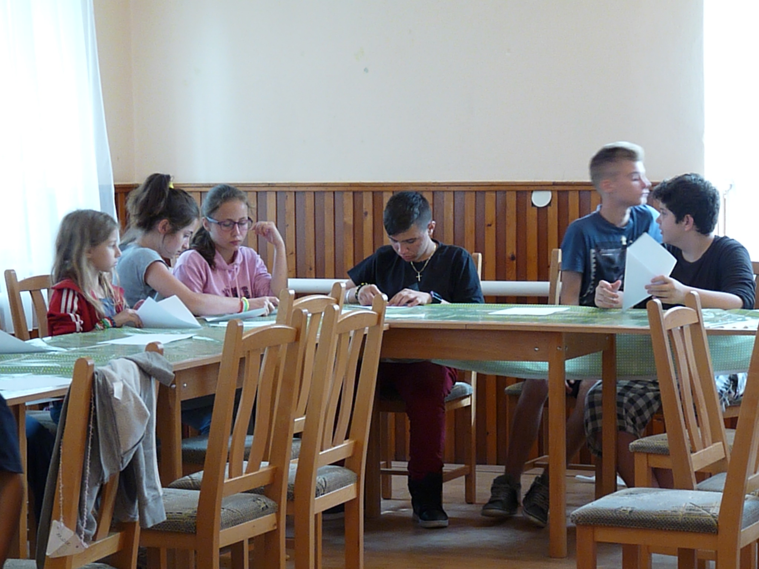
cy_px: 284
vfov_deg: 13.6
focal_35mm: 109
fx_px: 2390
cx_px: 380
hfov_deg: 18.0
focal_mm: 19.4
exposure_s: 1/40
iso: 800
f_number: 3.6
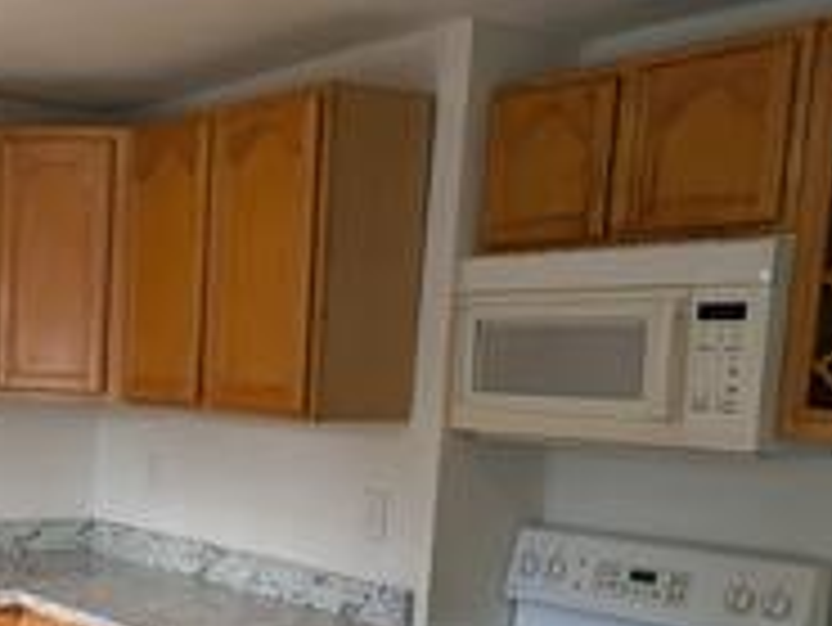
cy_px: 527
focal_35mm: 54
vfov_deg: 26.4
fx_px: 1299
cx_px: 76
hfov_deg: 33.6
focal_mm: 5.43
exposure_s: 1/388
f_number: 1.89
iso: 47
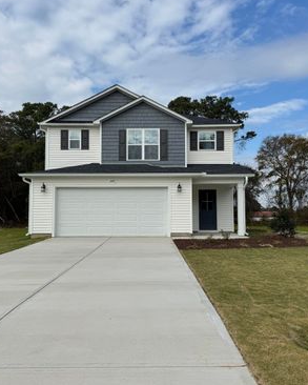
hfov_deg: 45.8
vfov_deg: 55.6
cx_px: 147
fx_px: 364
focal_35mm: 32
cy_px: 190
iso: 80
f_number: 1.78
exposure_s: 1/5348
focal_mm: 6.76
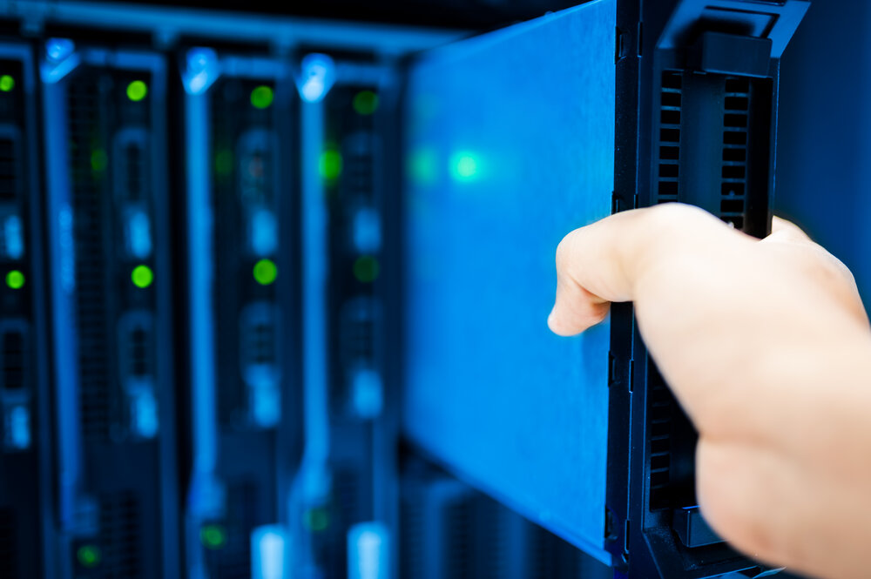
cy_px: 290
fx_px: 846
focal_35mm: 35
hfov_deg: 54.5
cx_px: 436
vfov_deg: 37.8
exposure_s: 1/10
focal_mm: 35
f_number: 1.4
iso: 320
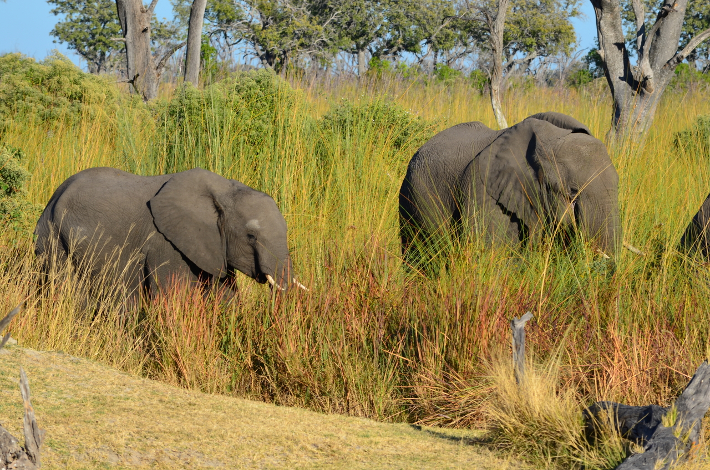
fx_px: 5462
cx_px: 355
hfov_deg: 7.4
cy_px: 235
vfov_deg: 4.9
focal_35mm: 278
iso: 100
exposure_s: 1/160
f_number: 11
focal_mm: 185
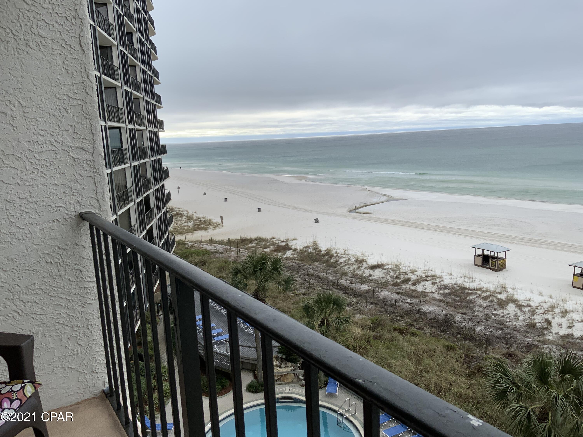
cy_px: 218
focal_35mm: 29
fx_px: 488
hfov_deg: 61.7
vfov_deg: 48.2
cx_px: 292
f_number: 1.8
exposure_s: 1/691
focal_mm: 3
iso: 16
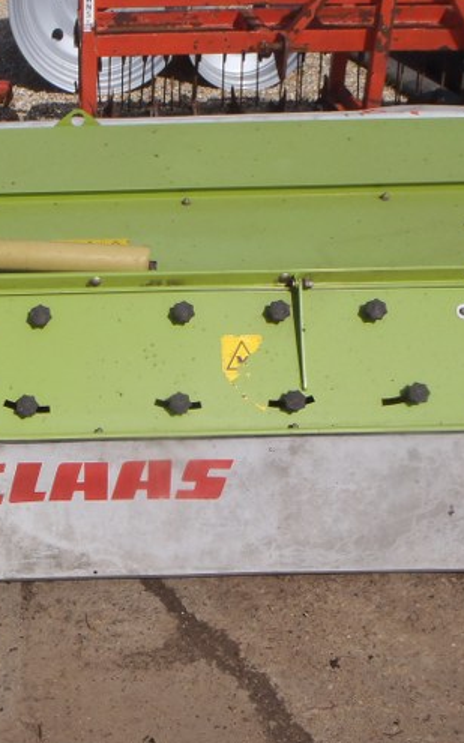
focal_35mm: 48
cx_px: 50
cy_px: 435
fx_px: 972
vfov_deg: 41.7
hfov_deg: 26.0
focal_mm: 5
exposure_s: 1/800
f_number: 5.6
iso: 80
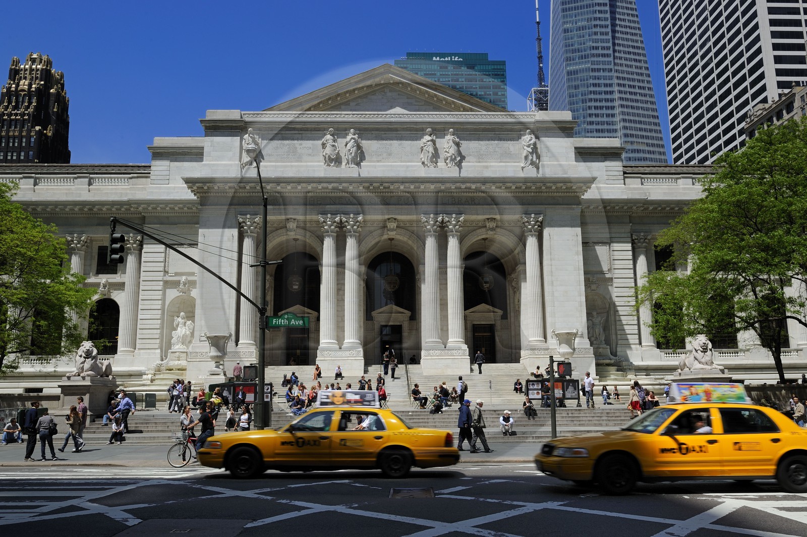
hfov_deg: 60.3
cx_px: 404
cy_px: 268
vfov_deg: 42.3
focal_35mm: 31
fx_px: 694
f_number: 13
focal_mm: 31
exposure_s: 1/200
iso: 200
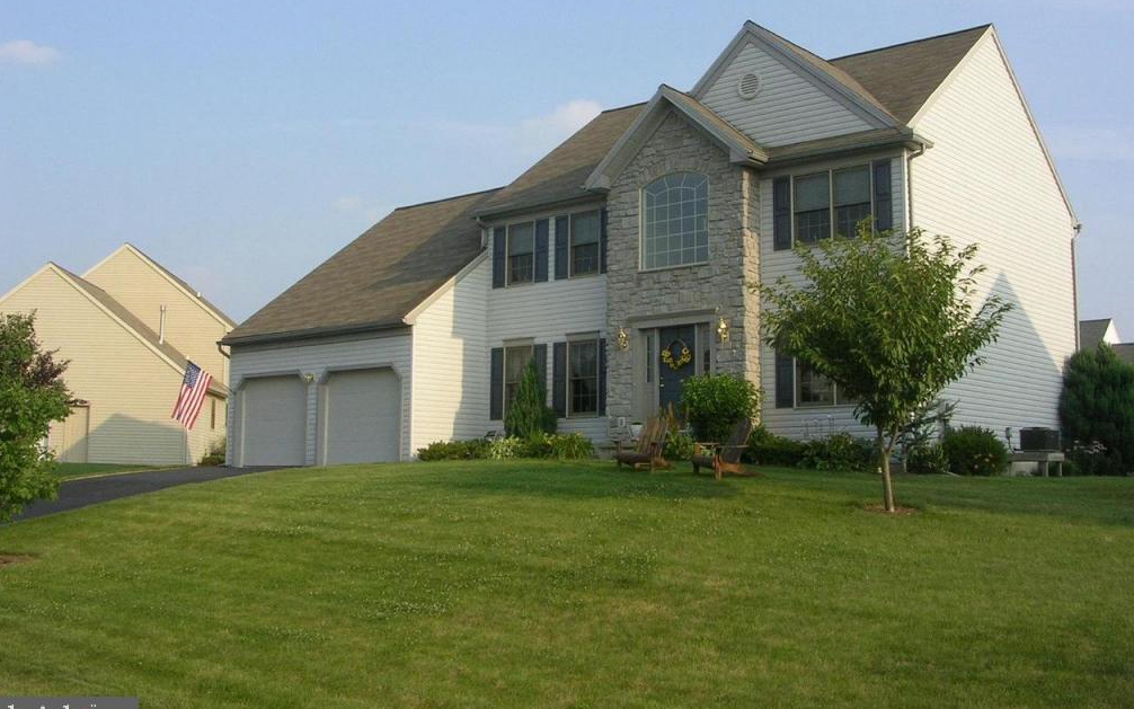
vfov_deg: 31.2
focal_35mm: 41
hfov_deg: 48.2
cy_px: 310
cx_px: 575
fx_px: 1267
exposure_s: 1/213
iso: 50
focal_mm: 5.8
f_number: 5.6
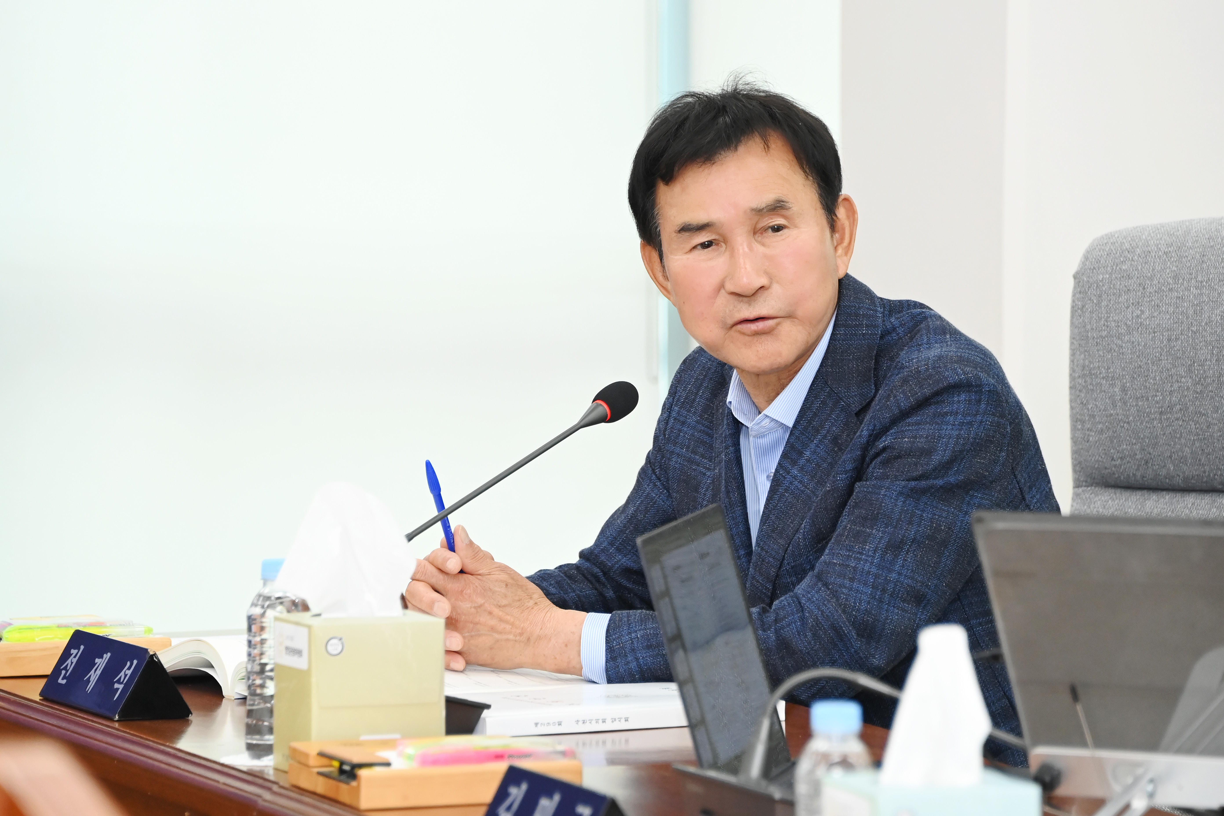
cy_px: 408
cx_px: 612
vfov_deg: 5.5
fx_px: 8499
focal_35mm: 250
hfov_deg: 8.2
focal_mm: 250
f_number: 6.3
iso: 3200
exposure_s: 1/250
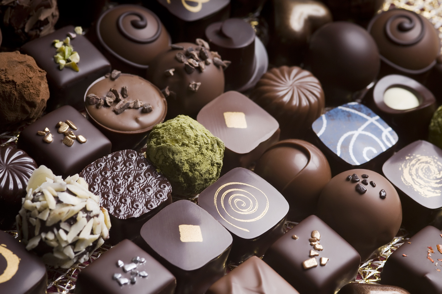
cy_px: 147
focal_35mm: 158
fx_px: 1931
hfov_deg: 13.1
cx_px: 221
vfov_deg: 8.7
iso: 200
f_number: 7.1
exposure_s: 1/200
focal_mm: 105
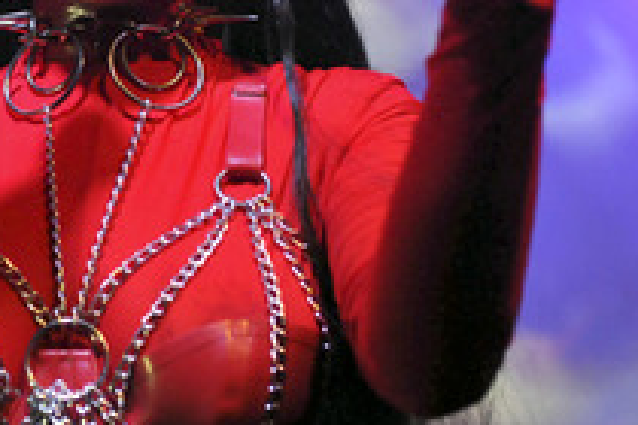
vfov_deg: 12.7
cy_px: 42
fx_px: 1896
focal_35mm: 107
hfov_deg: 18.9
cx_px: 106
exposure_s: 1/160
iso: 4000
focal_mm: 50
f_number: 2.8
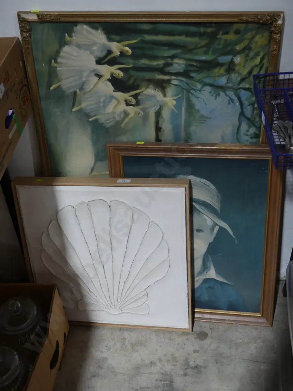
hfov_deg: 31.5
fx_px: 519
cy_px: 196
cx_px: 146
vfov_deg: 41.2
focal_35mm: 46
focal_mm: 23
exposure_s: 1/60
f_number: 5.1
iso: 800
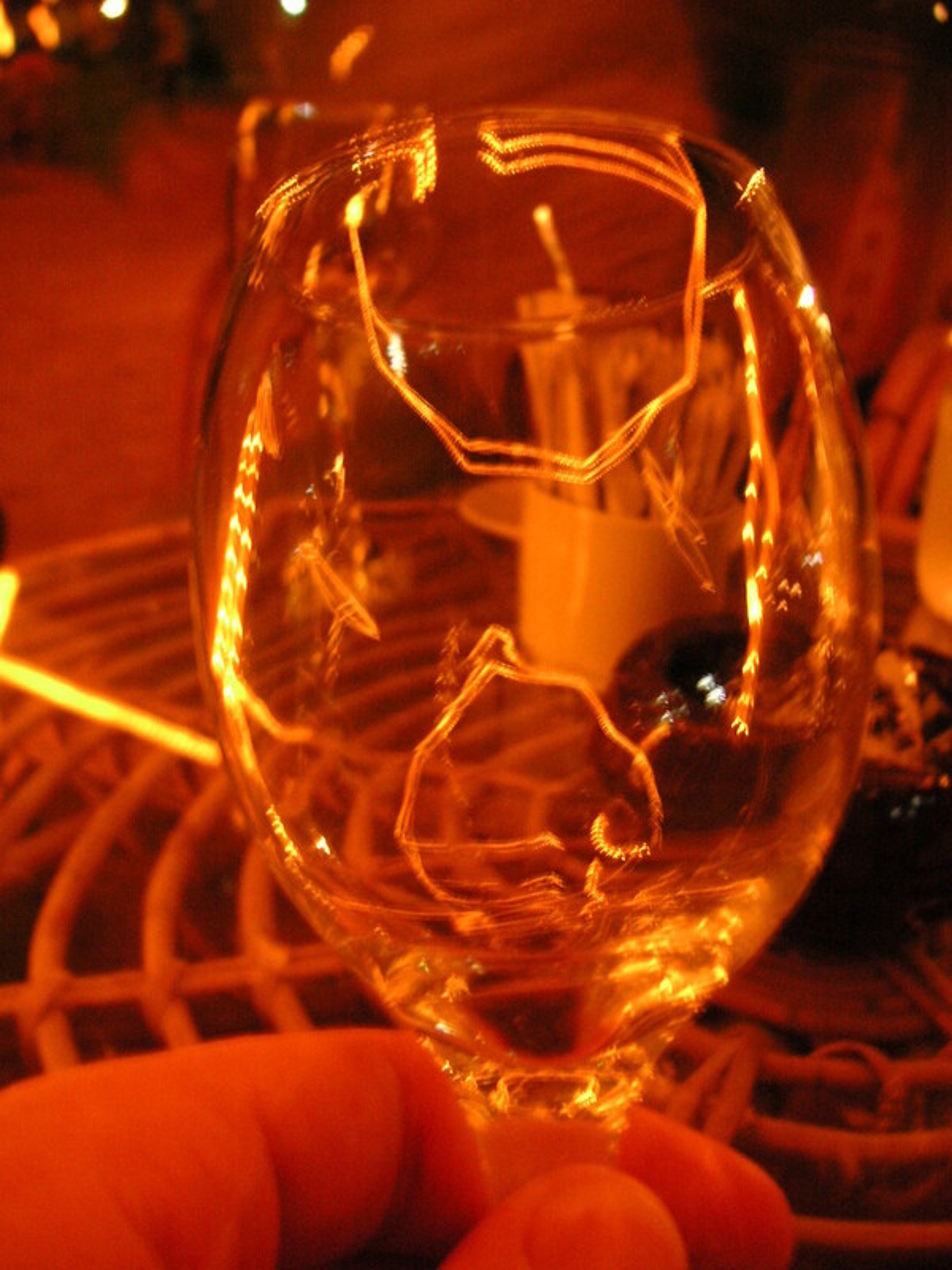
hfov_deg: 38.7
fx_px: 1357
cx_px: 476
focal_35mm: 37
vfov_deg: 50.1
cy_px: 635
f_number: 2.8
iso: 100
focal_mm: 6.1
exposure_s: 2
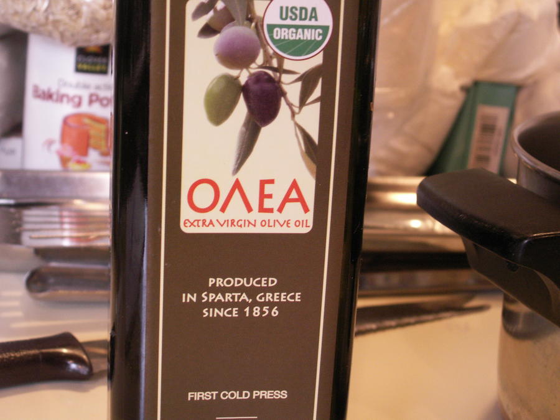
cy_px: 210
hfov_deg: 31.2
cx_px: 280
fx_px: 1003
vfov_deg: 23.7
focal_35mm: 62
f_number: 3.2
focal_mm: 10.28
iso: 160
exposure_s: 1/13
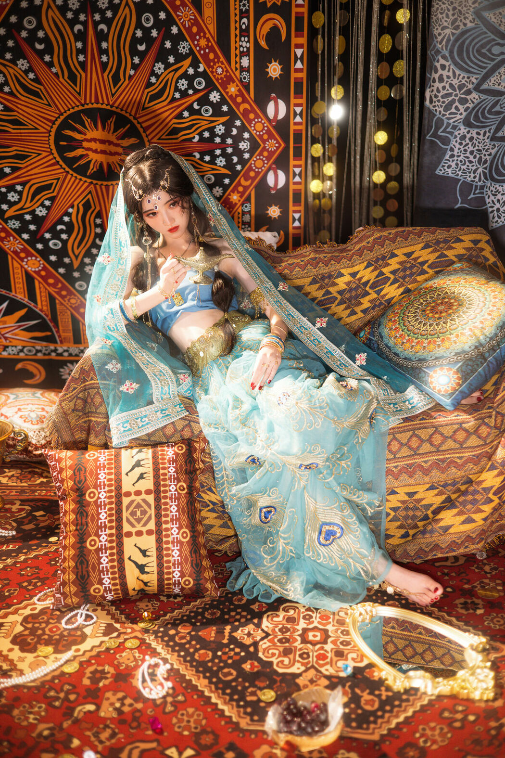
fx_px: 1031
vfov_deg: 40.3
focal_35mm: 49
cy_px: 379
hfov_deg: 27.5
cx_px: 252
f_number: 2.2
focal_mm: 50
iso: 640
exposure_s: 1/160
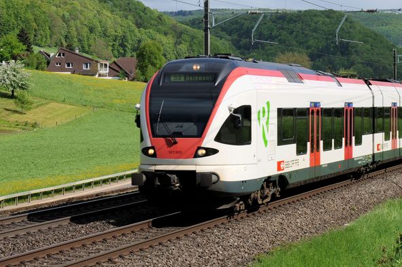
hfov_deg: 17.4
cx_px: 294
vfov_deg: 11.7
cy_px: 78
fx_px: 1304
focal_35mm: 117
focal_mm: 45
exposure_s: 1/640
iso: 250
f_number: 9
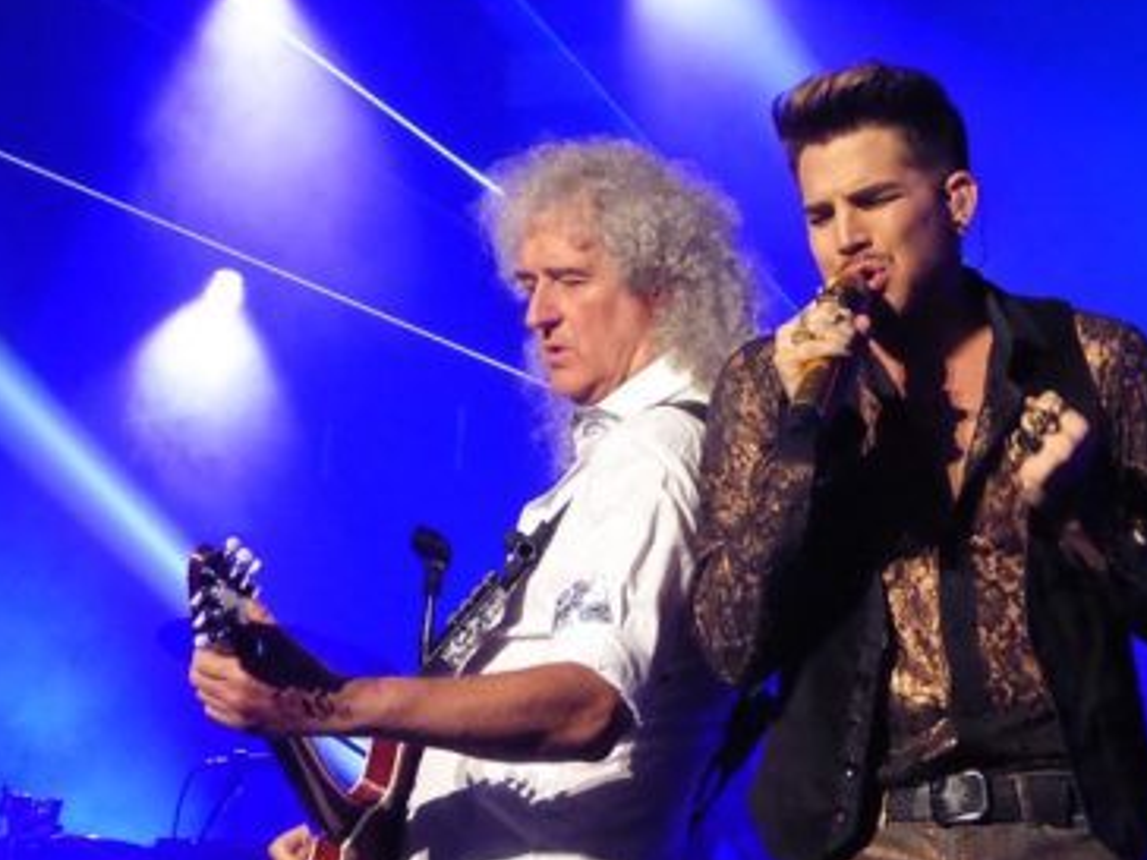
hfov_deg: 11.4
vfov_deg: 8.6
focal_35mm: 173
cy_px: 384
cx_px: 618
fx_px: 5732
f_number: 5.4
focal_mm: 25.6
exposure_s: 1/100
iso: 1600
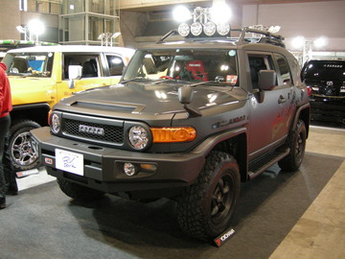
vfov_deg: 39.7
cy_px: 130
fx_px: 359
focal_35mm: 36
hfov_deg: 51.4
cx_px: 172
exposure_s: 1/17.6
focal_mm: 7.5
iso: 400
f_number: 2.7
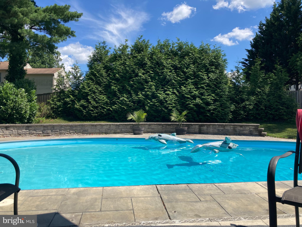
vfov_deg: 49.7
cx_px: 151
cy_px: 114
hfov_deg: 63.4
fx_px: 244
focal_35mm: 28
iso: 20
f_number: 1.8
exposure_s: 1/2088
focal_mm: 3.99
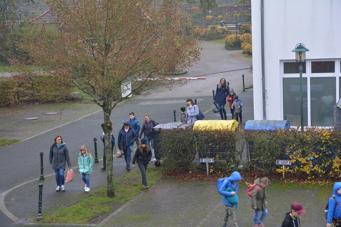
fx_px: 781
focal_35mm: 82
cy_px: 114
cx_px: 170
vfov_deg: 16.6
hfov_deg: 24.6
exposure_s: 1/60
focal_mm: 55
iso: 400
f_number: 5
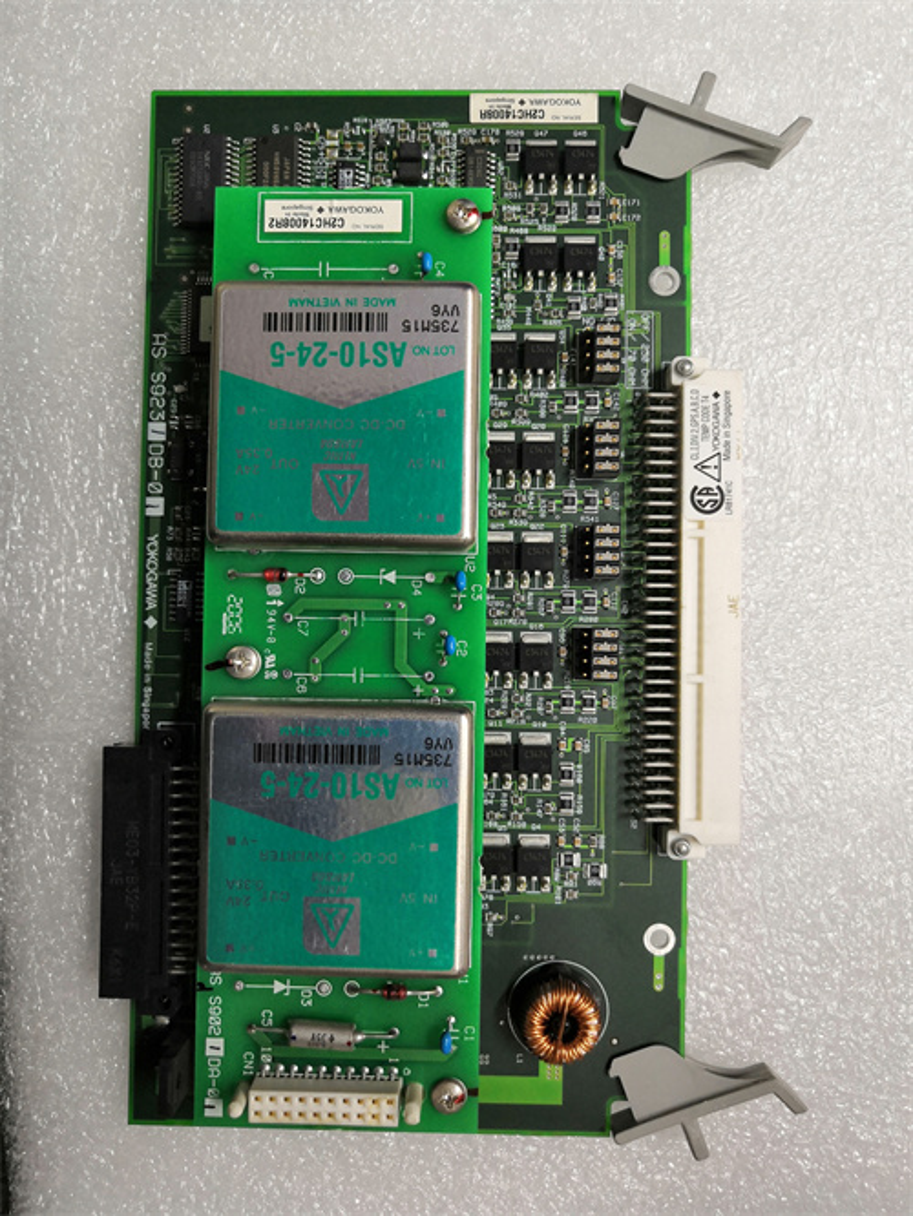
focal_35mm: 27
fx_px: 949
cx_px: 456
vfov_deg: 65.3
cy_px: 608
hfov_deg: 51.4
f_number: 1.8
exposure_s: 1/33.3
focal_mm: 3.95
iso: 200
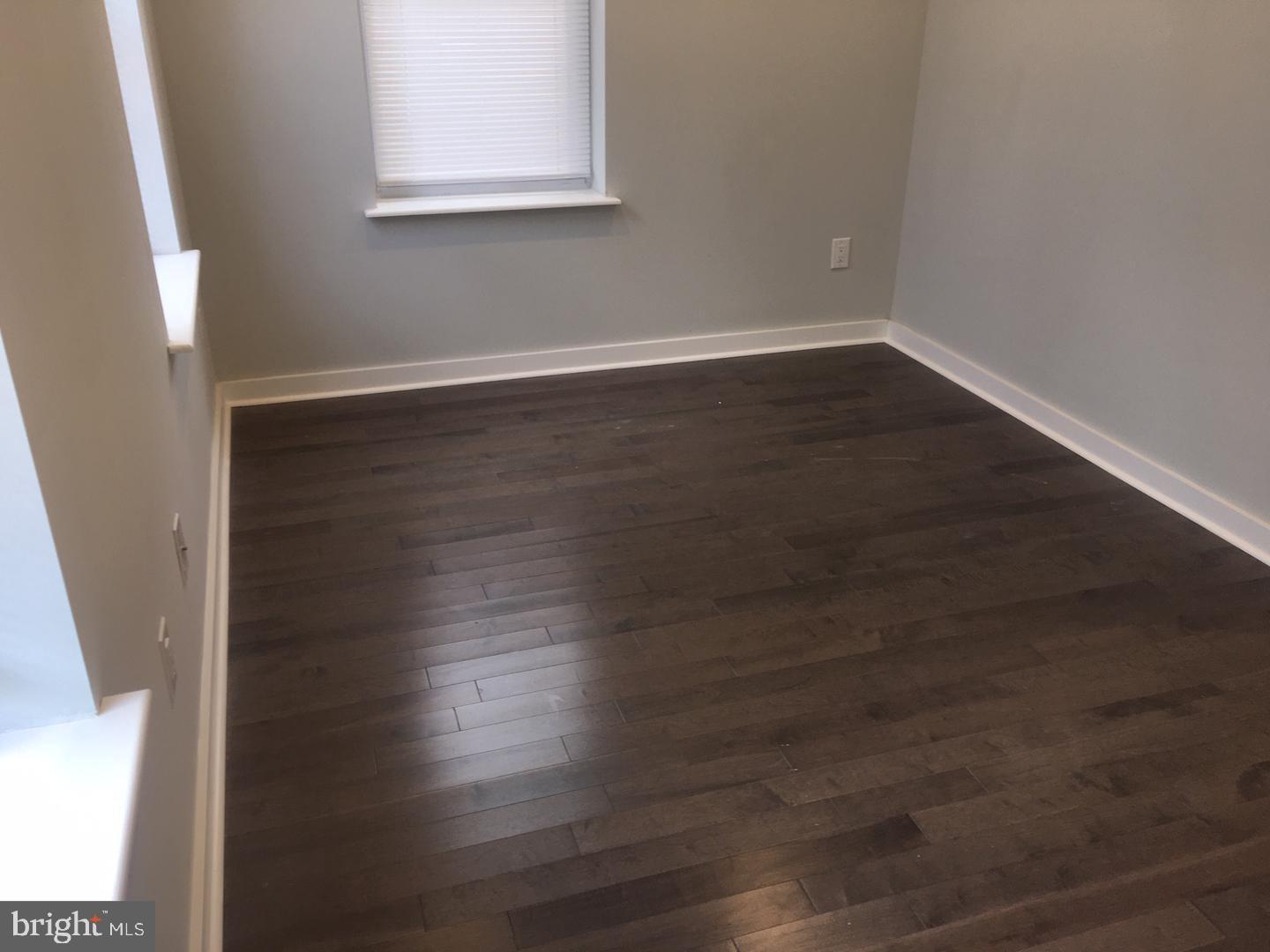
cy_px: 476
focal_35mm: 29
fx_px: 1064
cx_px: 635
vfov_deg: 48.2
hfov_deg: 61.7
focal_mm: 4.15
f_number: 2.2
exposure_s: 1/33
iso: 25
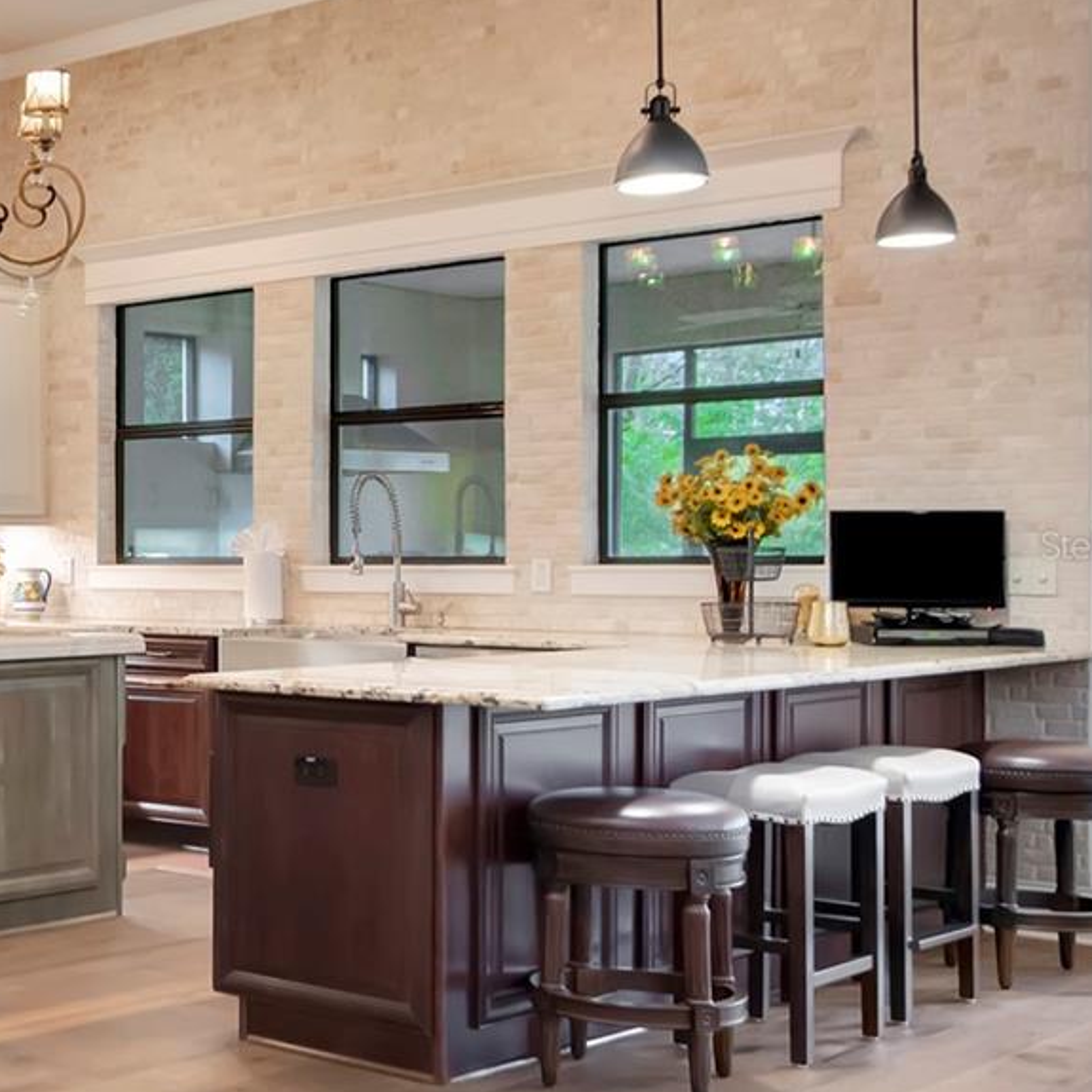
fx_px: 1898
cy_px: 544
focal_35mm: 53
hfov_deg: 27.2
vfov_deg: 32.1
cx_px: -310
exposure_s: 1/10
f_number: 6.3
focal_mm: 15
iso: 1000
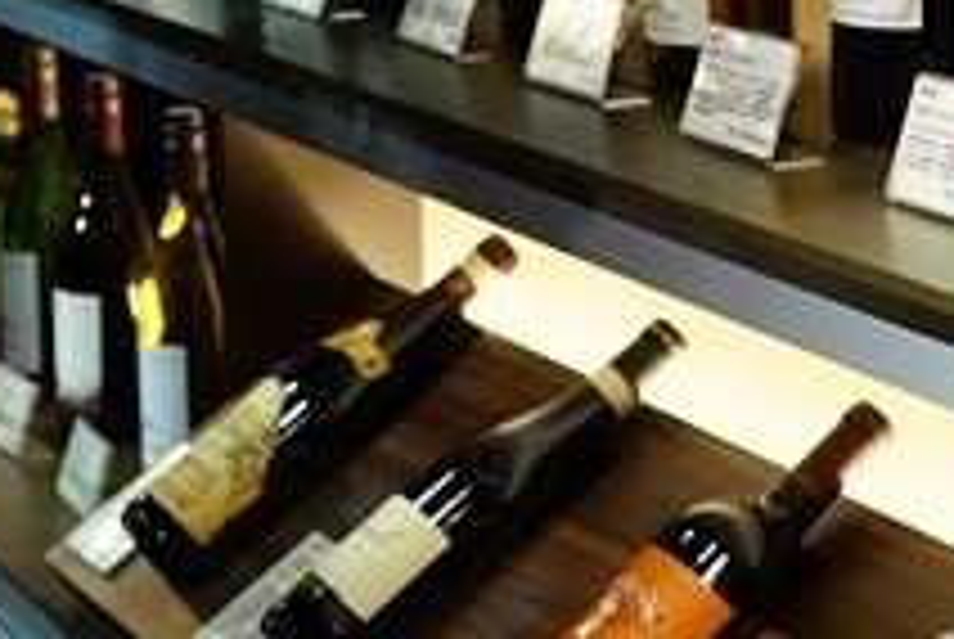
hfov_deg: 17.8
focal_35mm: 113
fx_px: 2999
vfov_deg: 12.1
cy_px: 38
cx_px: 873
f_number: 3.5
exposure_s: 1/60
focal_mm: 30
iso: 2500
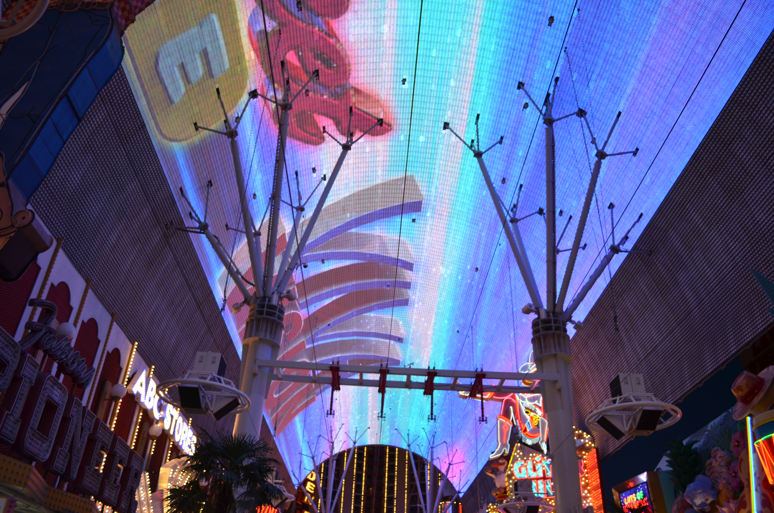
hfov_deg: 67.5
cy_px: 256
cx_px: 387
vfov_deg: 47.7
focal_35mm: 27
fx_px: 579
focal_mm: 18
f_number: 4
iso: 400
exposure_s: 1/60
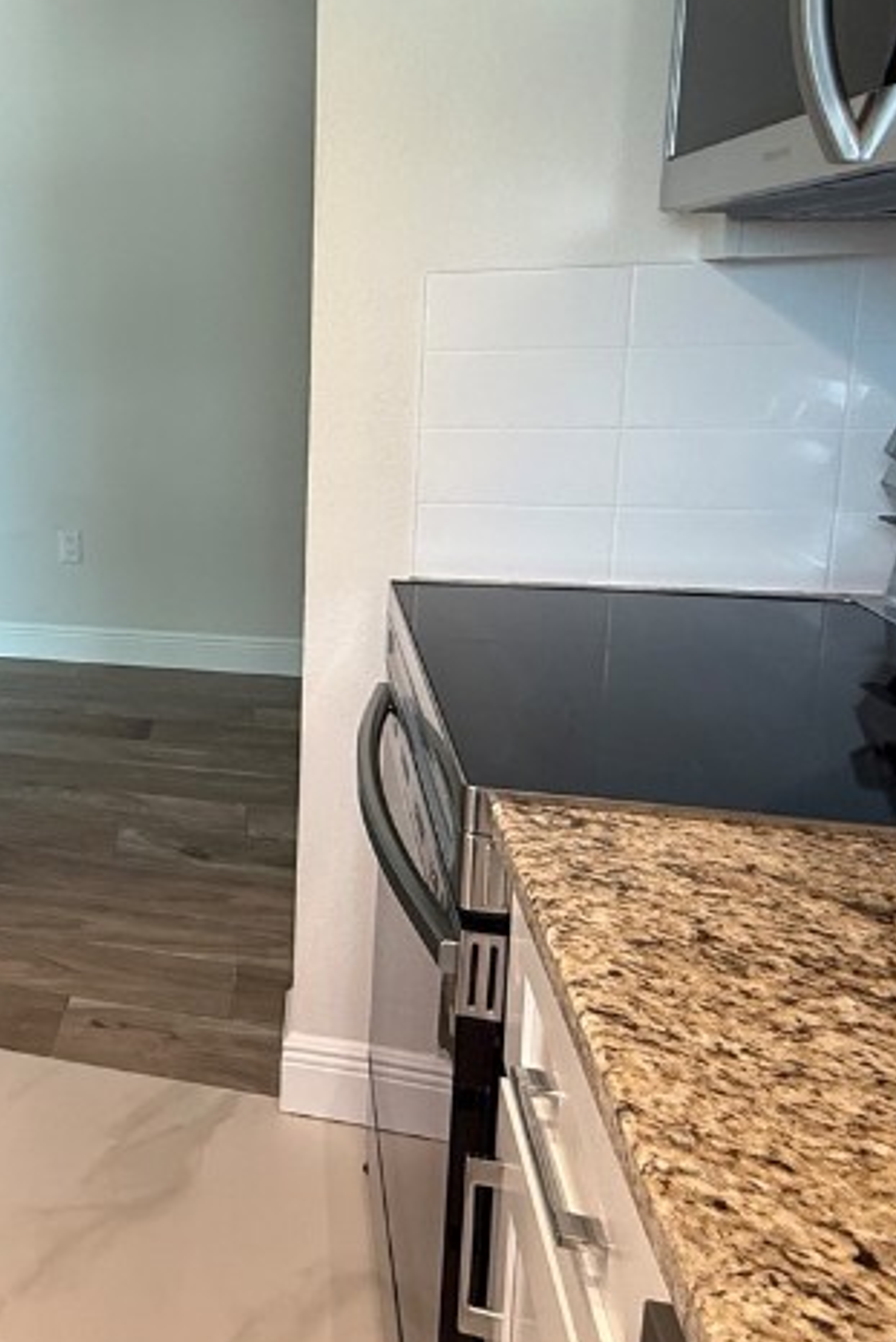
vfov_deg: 58.0
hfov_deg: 34.5
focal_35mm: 32
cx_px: -127
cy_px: 507
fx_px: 1194
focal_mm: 2.22
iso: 250
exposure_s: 1/120
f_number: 2.2
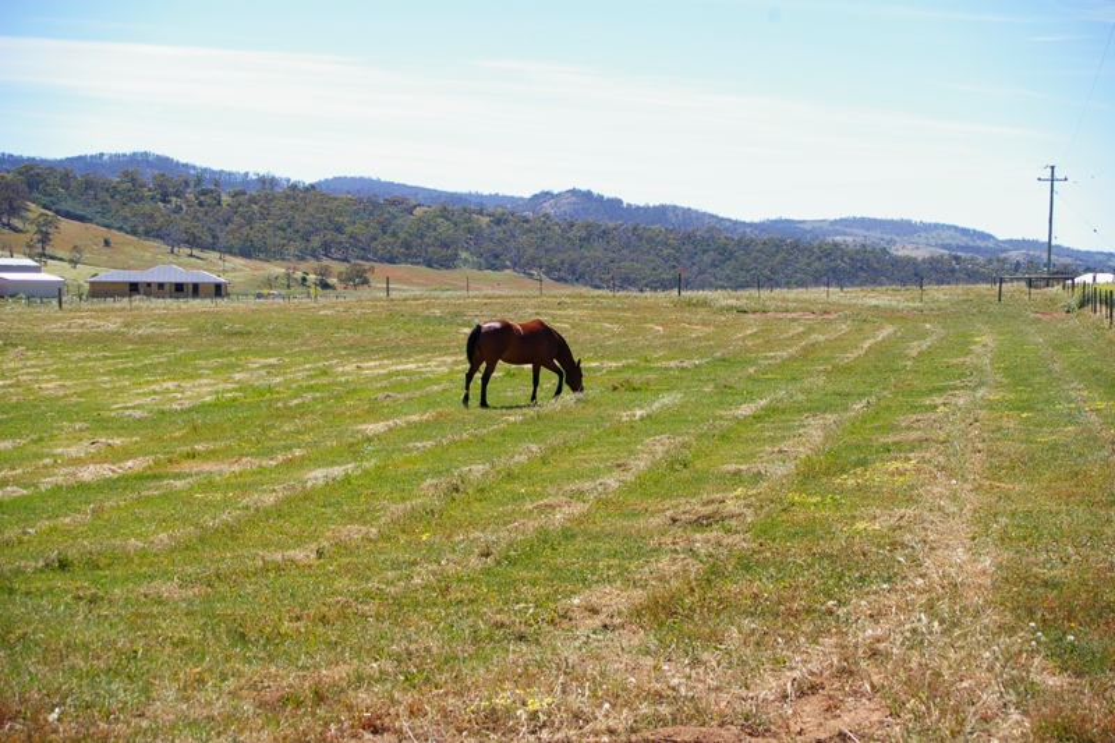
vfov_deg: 18.2
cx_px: 558
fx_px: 2322
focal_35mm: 75
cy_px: 372
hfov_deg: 27.0
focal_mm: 50
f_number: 9
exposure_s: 1/320
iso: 200
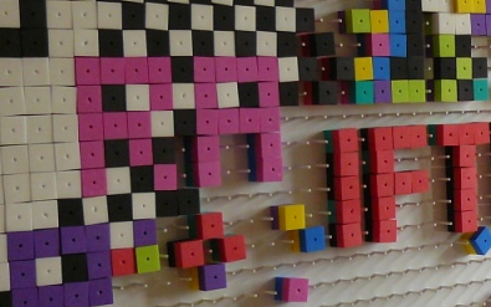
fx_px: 1325
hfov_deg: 20.0
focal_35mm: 99
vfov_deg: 13.2
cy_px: 250
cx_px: 551
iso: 160
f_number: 2.8
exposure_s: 1/30
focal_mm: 6
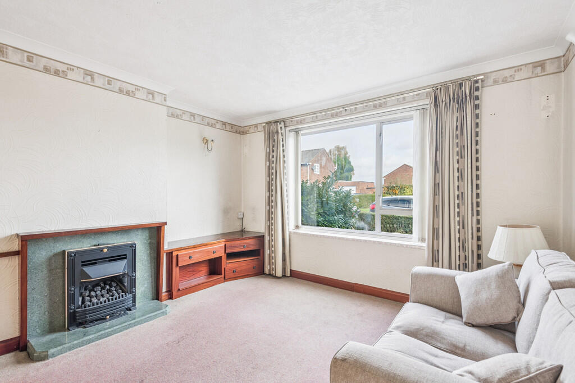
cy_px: 192
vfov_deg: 73.8
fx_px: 256
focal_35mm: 16
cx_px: 288
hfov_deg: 96.7
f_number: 9
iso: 100
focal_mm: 16
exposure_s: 1/15
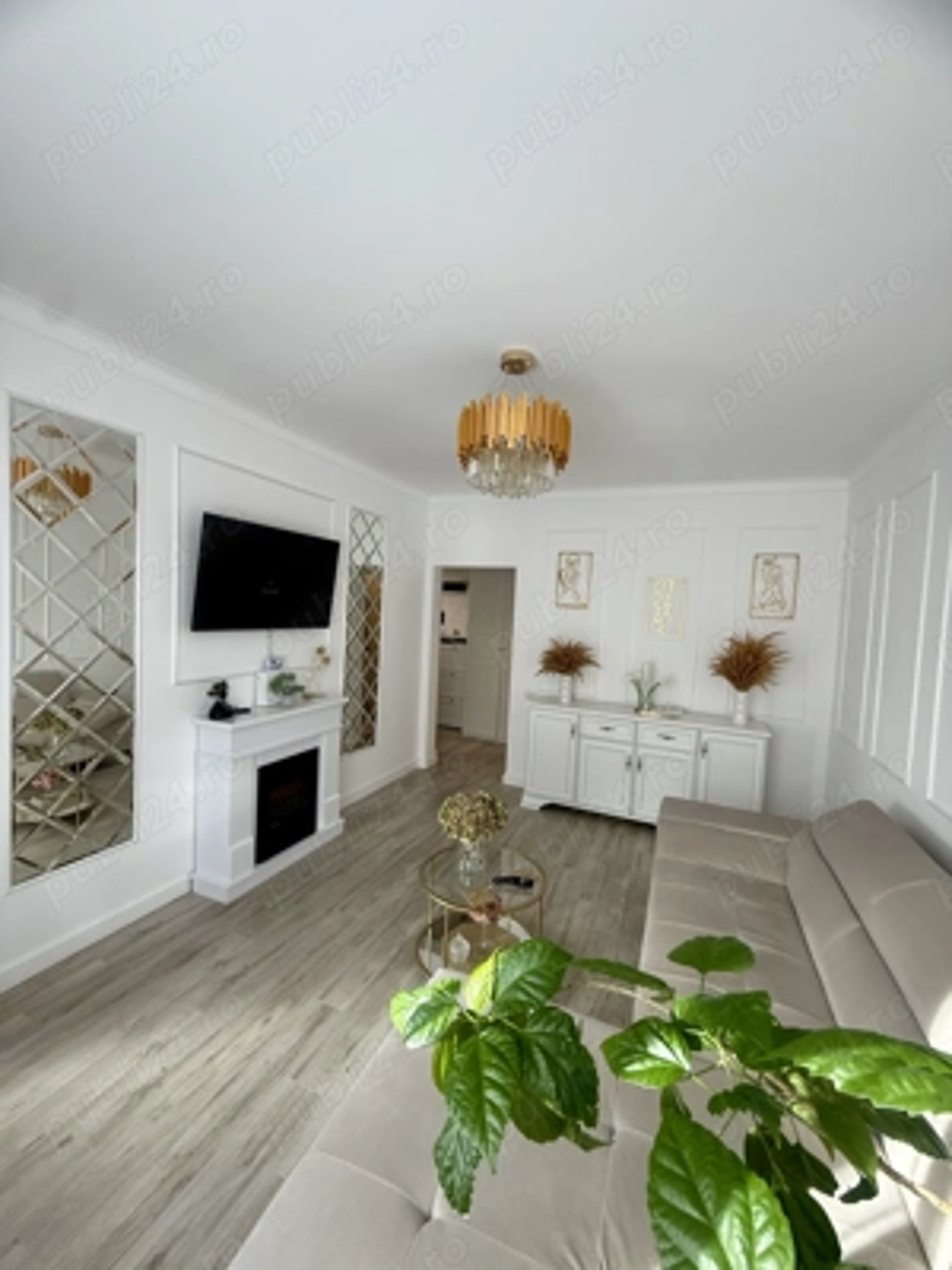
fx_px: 513
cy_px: 635
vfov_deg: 102.1
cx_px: 476
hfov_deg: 85.7
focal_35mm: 14
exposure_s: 1/99
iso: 64
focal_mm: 2.22
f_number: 2.2
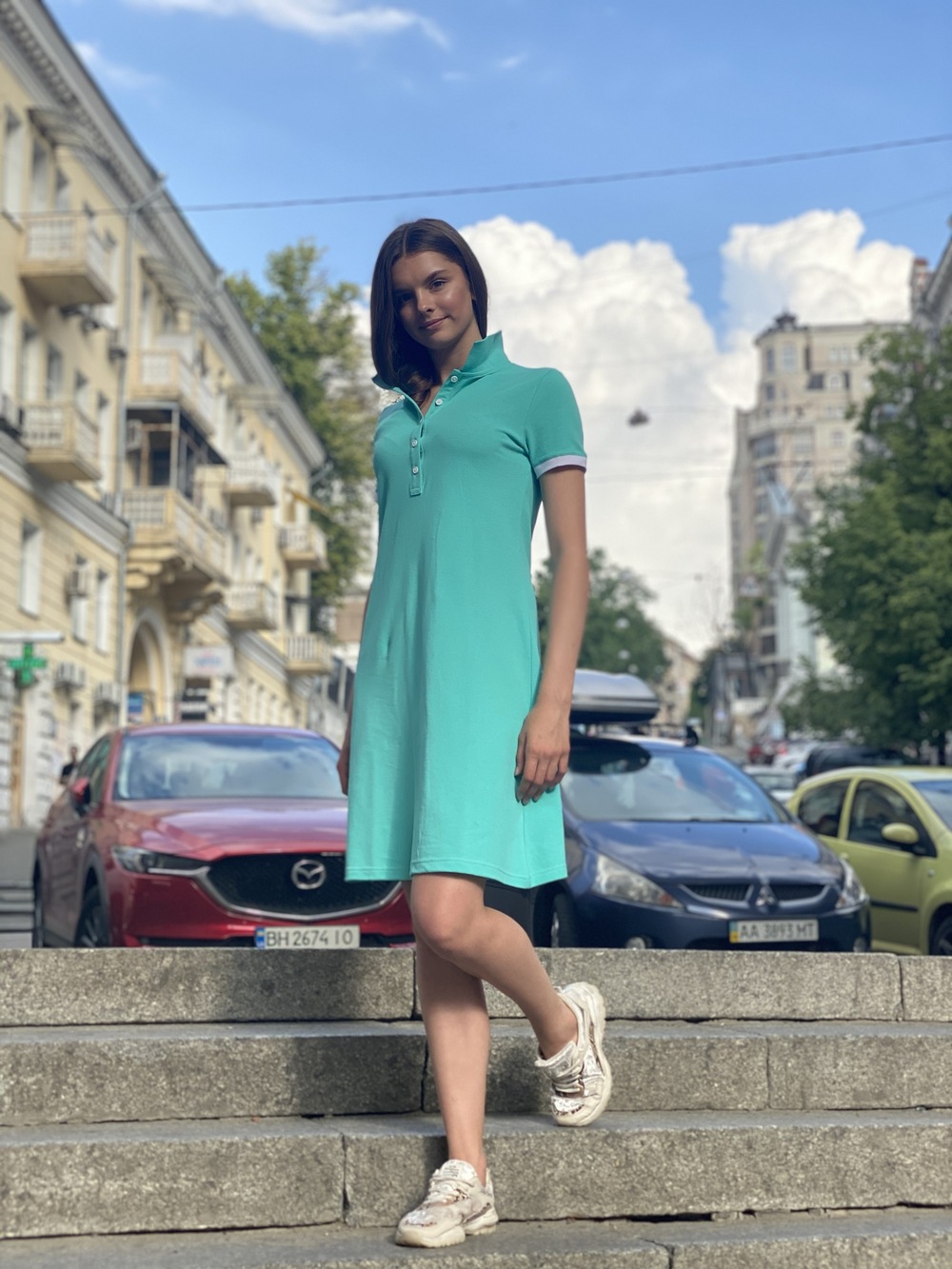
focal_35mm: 52
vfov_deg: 36.8
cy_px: 634
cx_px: 476
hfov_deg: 28.0
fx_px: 1906
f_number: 2
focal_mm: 6
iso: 20
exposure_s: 1/959
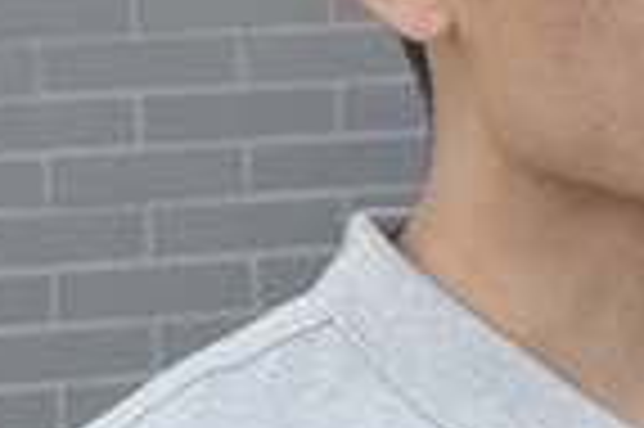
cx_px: 363
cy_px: 223
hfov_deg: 10.2
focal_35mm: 201
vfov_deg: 6.8
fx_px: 3592
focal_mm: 45
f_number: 8
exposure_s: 1/80
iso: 250
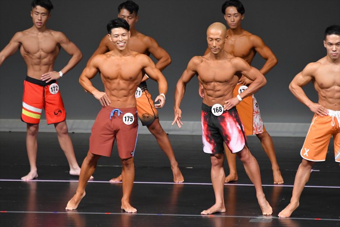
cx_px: 170
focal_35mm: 375
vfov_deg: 3.7
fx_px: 3540
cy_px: 114
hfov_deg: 5.5
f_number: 5.6
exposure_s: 1/400
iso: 4000
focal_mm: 250
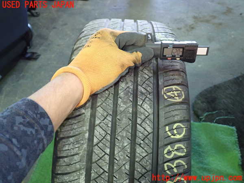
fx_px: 211
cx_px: 122
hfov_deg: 60.0
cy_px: 92
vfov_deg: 46.8
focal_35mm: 30
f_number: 2.3
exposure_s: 1/30
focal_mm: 5.4
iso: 400
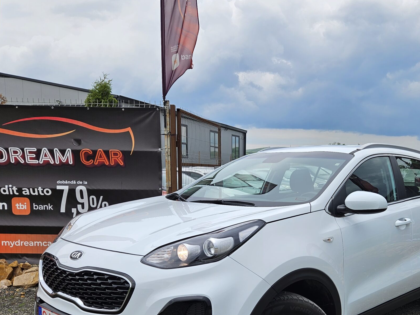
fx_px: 449
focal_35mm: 37
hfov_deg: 49.2
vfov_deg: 37.9
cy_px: 230
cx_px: 282
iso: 25
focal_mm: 5.4
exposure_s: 1/767
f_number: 1.8
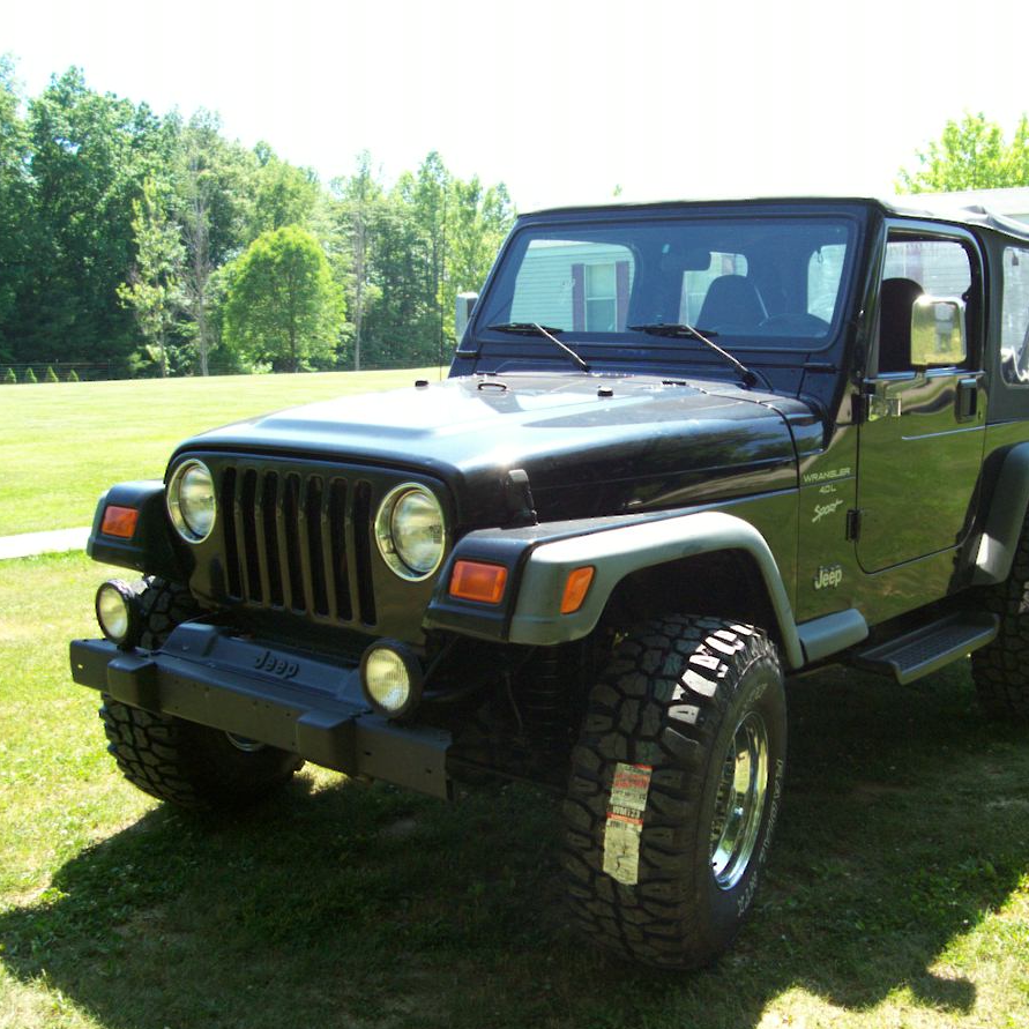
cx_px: 680
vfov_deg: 40.9
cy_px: 525
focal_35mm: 41
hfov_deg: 40.5
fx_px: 1379
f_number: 2.7
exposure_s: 1/289
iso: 80
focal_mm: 5.6
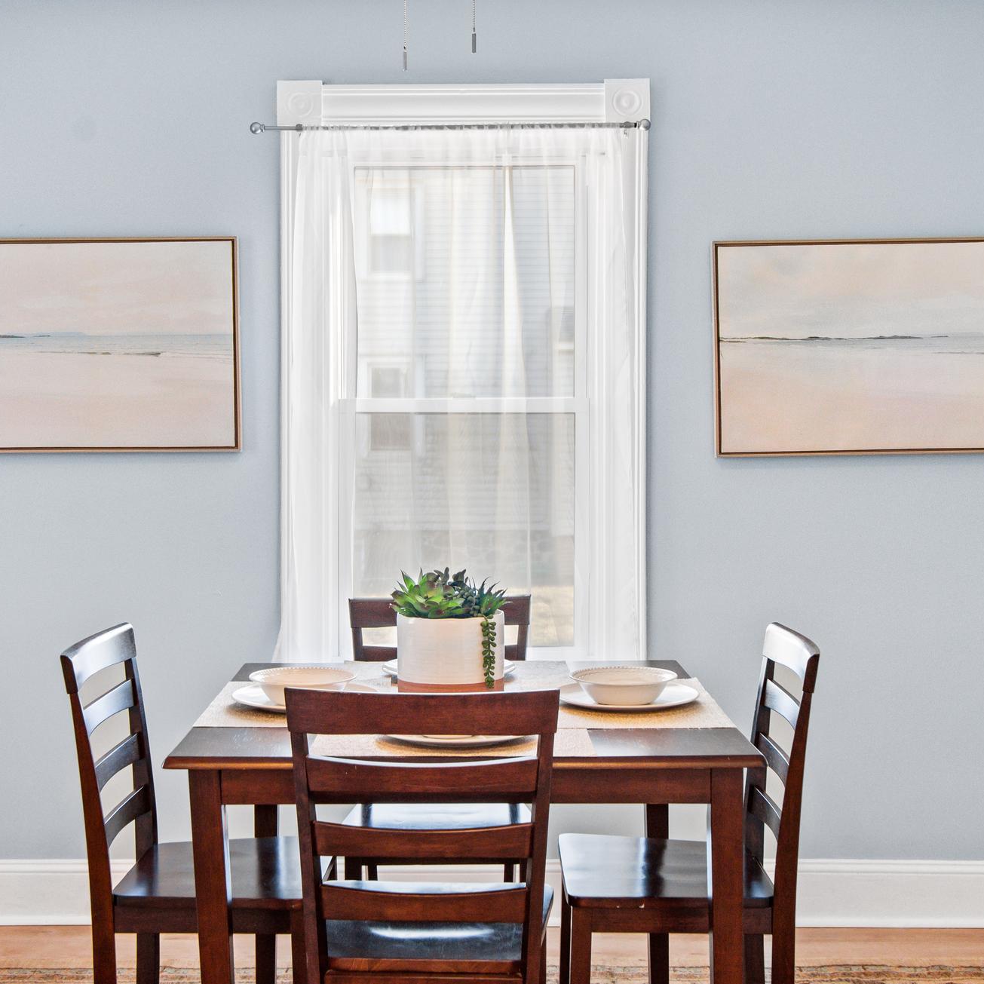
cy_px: 472
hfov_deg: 35.3
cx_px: 452
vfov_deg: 35.4
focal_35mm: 48
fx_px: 1544
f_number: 8
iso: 400
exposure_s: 1/20
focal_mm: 24
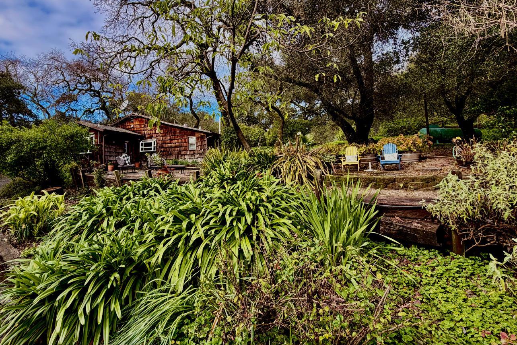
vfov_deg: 70.2
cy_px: 154
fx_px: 244
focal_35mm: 17
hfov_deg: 93.2
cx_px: 243
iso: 64
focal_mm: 2.22
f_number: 2.2
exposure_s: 1/494
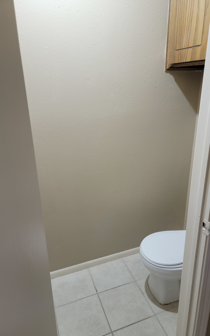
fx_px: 238
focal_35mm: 26
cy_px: 167
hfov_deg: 47.4
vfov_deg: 70.4
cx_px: 123
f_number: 1.8
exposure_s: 1/39
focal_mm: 6.7
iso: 320
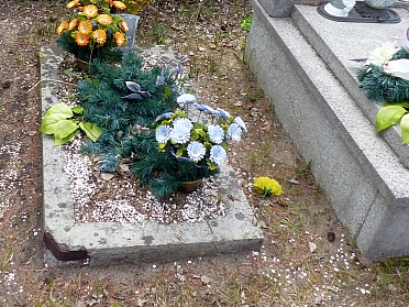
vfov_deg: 32.3
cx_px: 137
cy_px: 45
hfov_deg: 43.3
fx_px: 508
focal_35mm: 43
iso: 100
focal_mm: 4.5
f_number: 4
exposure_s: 1/250
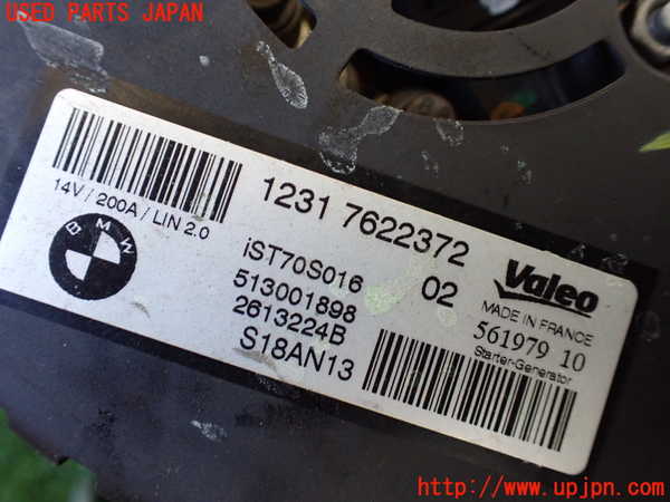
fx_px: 581
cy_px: 251
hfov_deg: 60.0
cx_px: 335
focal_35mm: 30
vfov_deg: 46.8
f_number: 2.3
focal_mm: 5.4
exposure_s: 1/100
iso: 800
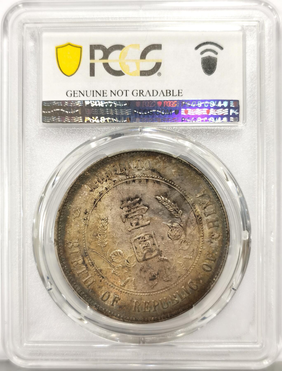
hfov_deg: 27.3
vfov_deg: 35.4
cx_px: 141
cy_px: 186
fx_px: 582
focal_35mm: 54
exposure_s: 1/100
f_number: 16
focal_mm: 5.56
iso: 160
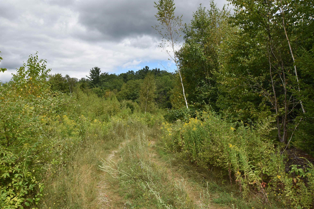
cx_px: 157
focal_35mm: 30
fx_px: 262
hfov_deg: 61.9
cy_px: 104
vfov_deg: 43.6
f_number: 9
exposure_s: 1/200
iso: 100
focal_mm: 20
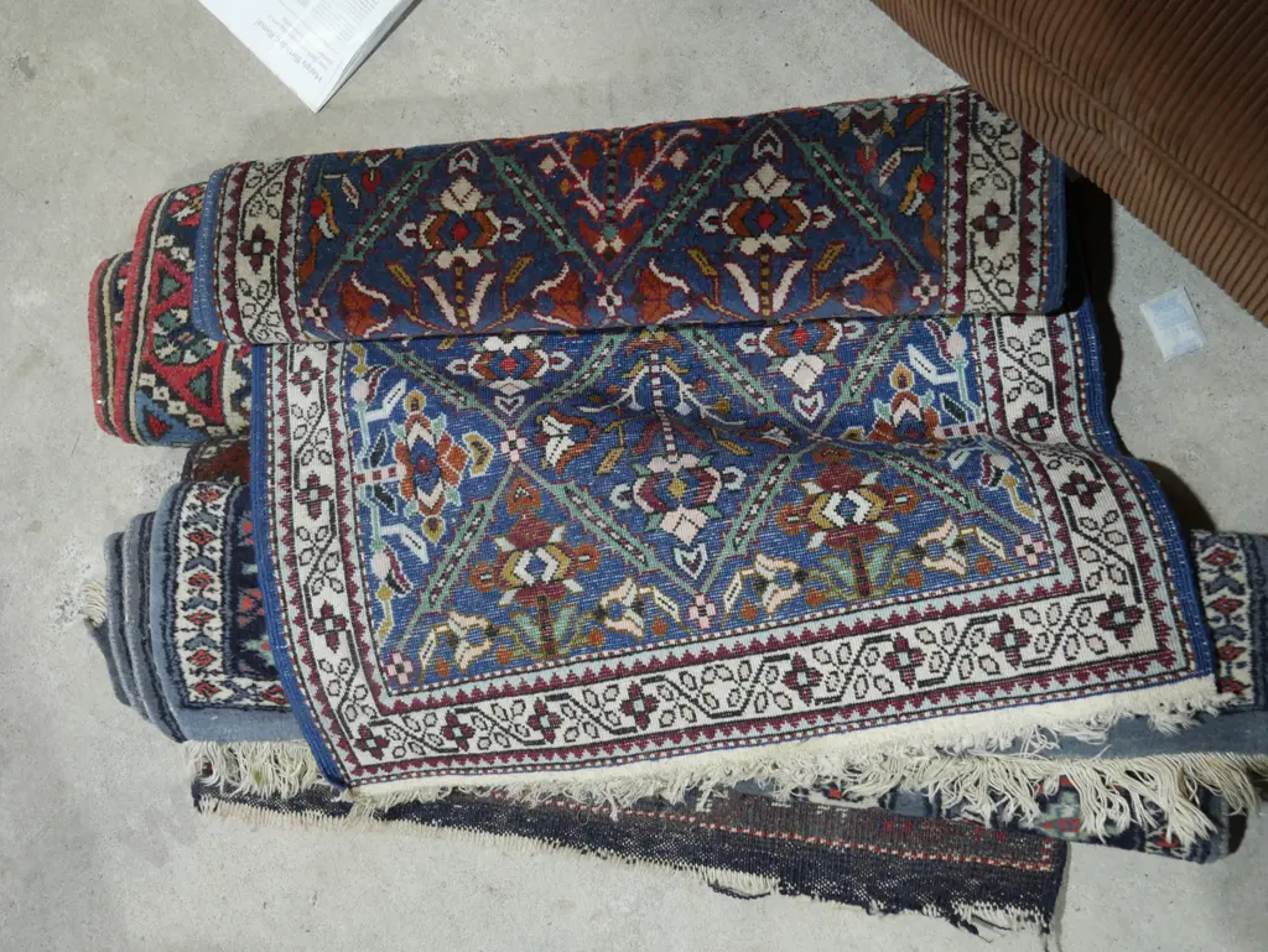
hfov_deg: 46.8
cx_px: 634
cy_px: 476
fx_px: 1466
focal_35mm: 40
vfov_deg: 36.0
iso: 320
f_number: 4.5
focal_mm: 20
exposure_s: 1/60
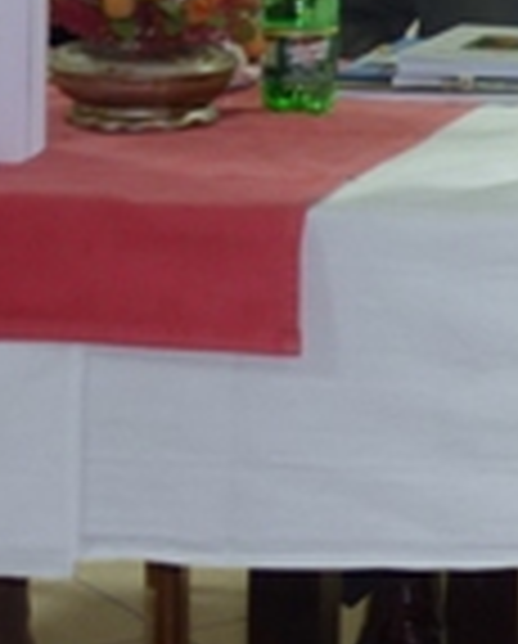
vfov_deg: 13.0
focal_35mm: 144
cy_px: -126
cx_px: 1288
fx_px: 2751
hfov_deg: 9.5
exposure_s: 1/8
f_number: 2.8
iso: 100
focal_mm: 5.5
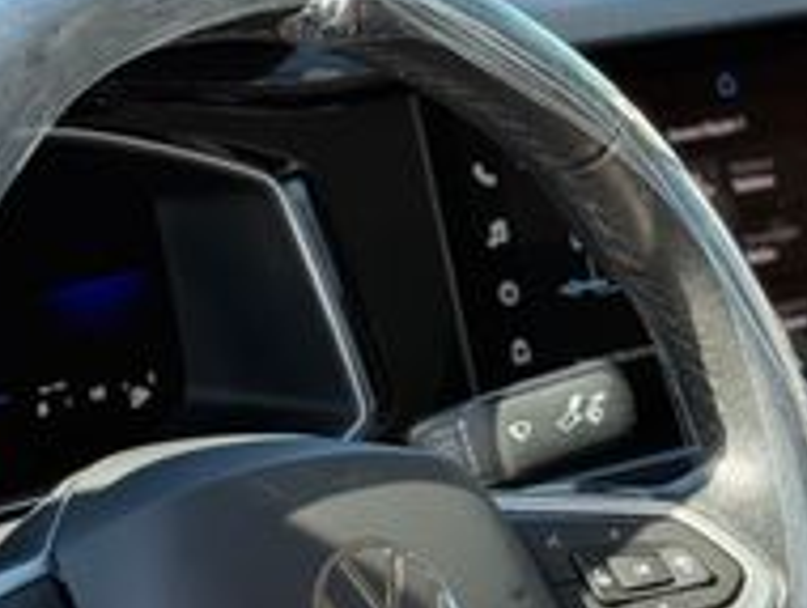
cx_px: 548
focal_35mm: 119
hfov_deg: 16.5
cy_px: 723
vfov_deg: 12.2
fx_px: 2778
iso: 100
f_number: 1.78
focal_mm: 6.76
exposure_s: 1/333
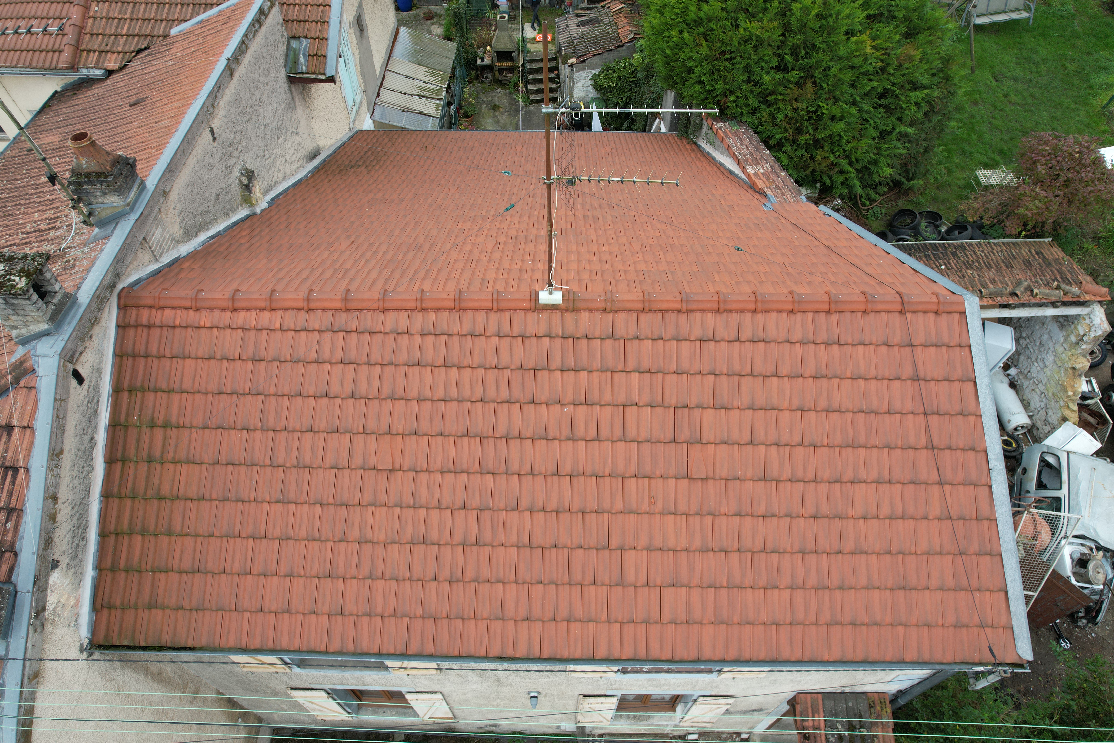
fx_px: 681
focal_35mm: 22
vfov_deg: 57.2
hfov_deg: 78.6
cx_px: 557
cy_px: 372
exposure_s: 1/200
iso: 100
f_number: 2.8
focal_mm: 8.38
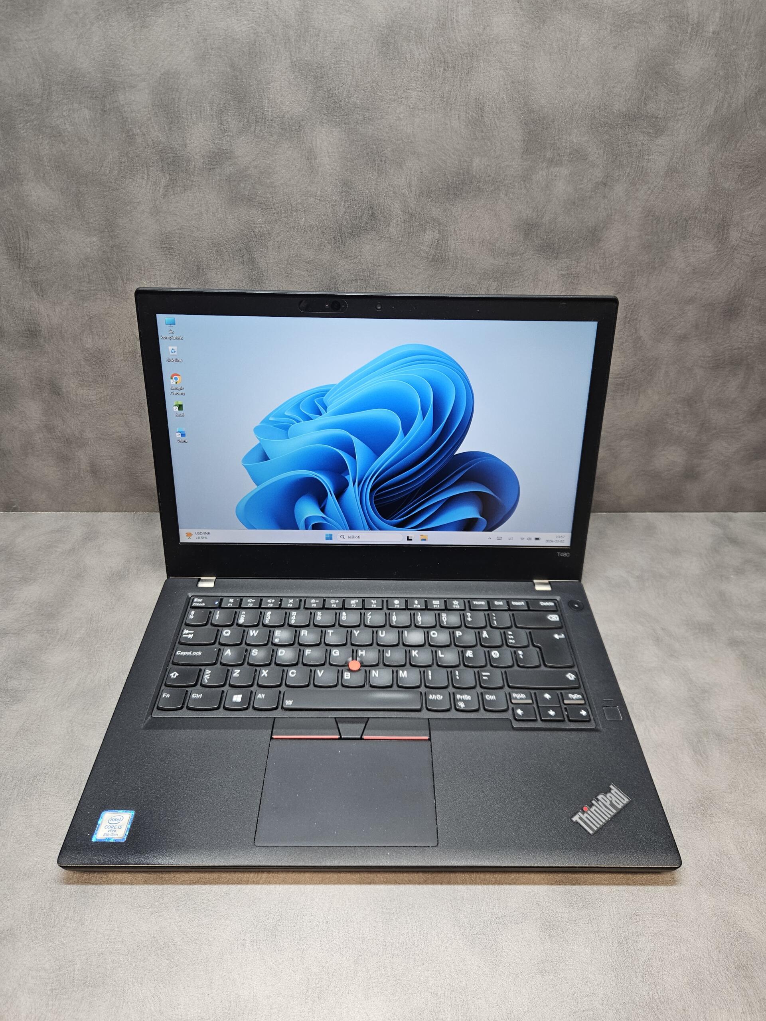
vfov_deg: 73.9
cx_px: 383
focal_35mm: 23
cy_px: 510
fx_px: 679
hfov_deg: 58.9
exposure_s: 1/142
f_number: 1.8
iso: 200
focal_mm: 5.4
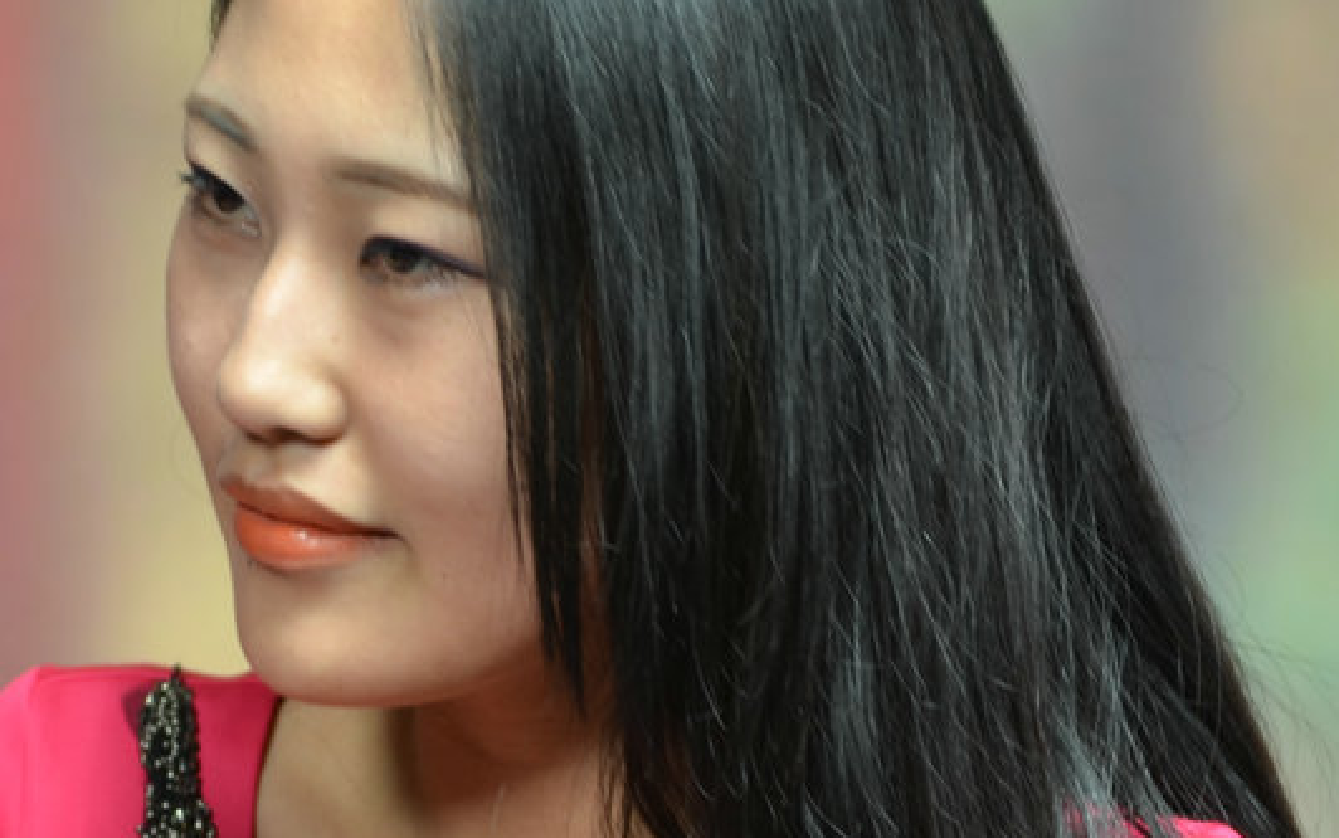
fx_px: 10989
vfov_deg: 4.4
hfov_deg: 7.0
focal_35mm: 301
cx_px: 76
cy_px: 846
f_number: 2.8
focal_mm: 70
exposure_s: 1/40
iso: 100
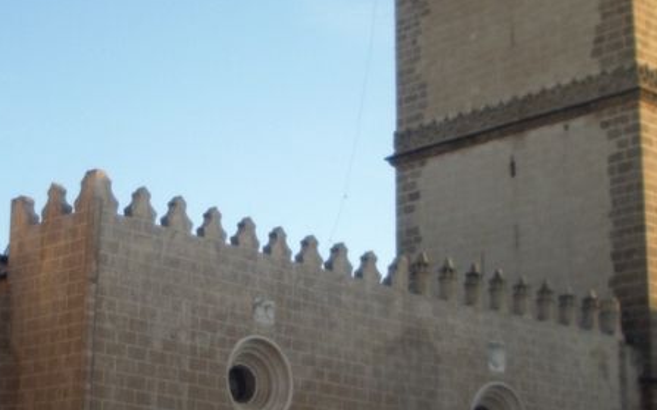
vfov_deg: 15.3
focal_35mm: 85
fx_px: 1521
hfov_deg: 24.2
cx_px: 198
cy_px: 154
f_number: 2.6
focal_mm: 5.8
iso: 50
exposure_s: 1/320
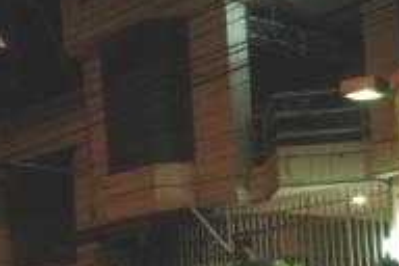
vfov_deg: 15.9
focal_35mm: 84
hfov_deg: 22.8
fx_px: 931
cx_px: -39
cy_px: 285
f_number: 5.6
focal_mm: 24
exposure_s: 1/8
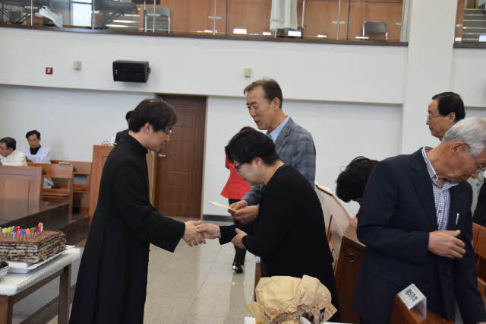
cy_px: 162
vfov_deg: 28.9
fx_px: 627
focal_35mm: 46
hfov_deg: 42.3
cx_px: 243
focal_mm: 31
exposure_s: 1/60
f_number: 4
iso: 560
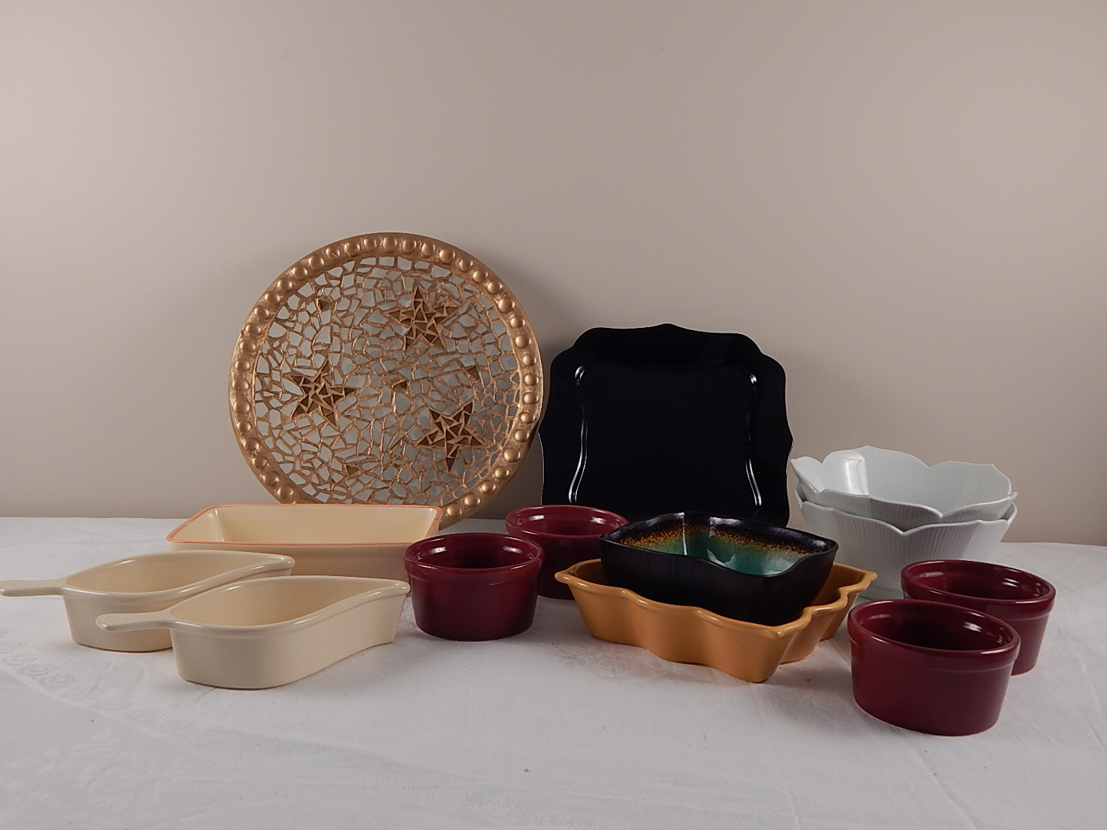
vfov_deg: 41.8
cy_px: 415
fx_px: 1087
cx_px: 554
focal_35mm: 34
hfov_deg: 54.0
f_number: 3.3
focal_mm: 6.1
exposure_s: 1/80
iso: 125
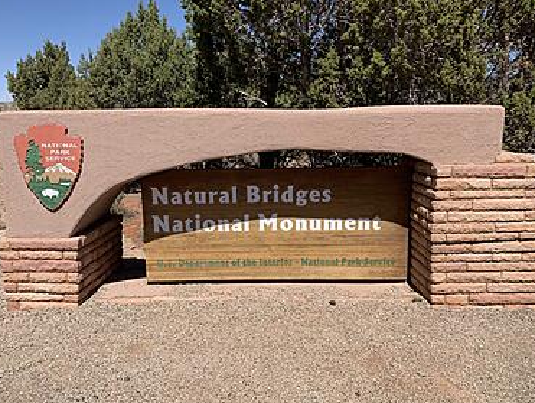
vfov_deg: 49.8
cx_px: 267
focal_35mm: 28
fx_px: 433
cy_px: 204
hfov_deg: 63.4
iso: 25
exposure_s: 1/2833
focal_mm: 4.25
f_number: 1.8
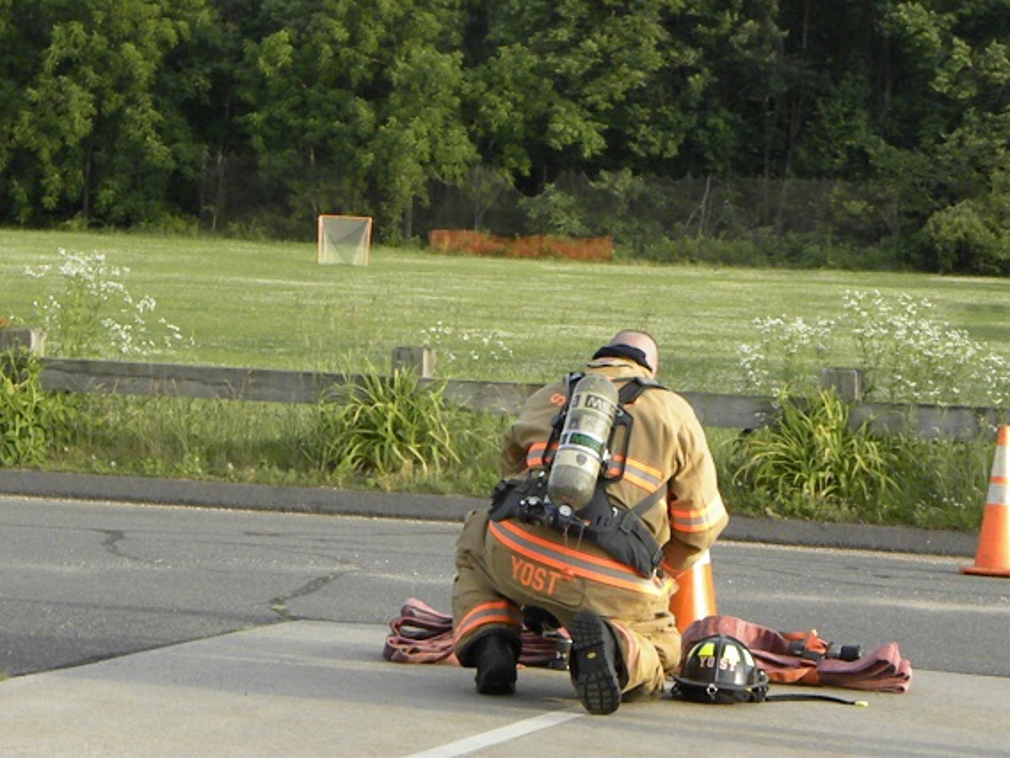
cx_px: 505
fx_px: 4202
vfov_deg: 10.3
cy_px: 379
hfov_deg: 13.7
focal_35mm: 144
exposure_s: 1/289
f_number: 8
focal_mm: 25.7
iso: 640
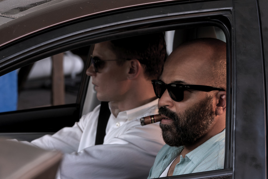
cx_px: 134
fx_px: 1362
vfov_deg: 7.5
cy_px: 90
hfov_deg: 11.2
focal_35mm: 183
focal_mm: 122
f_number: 8
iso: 500
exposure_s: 1/125
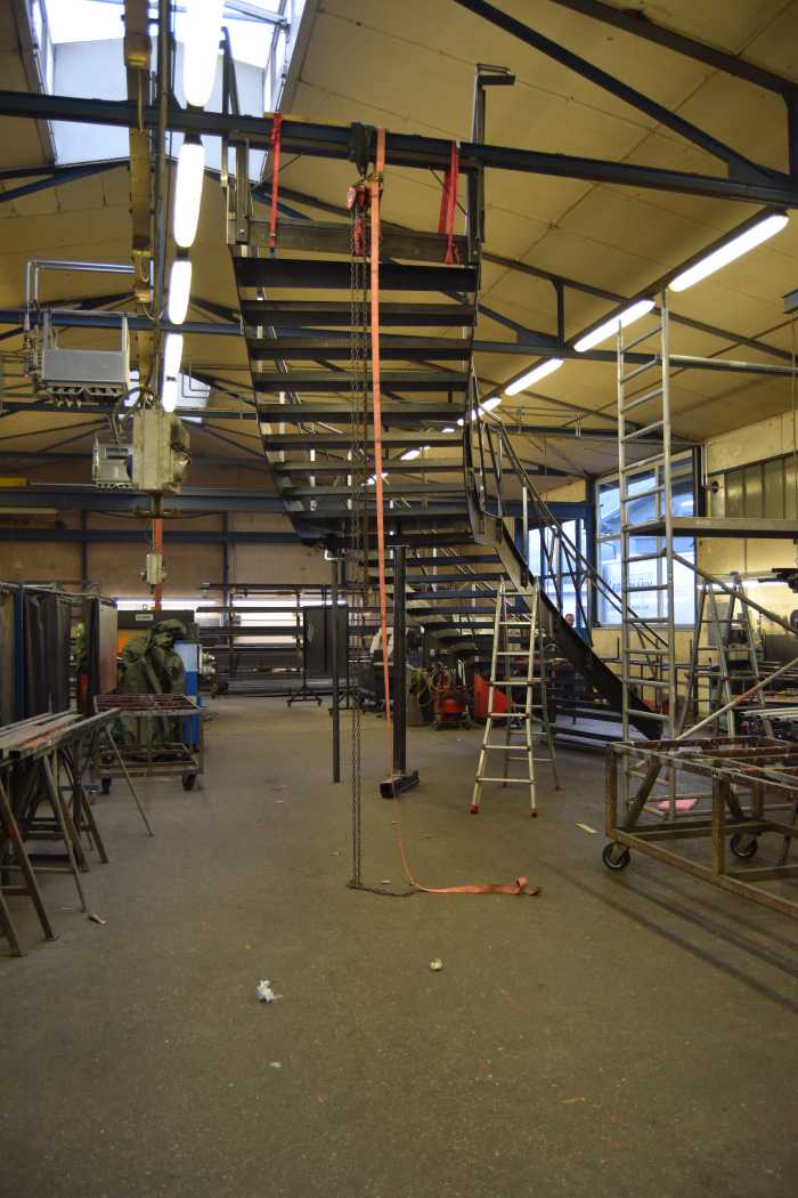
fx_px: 898
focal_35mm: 27
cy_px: 599
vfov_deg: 67.4
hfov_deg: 47.9
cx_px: 399
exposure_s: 1/60
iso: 560
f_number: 4
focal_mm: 18
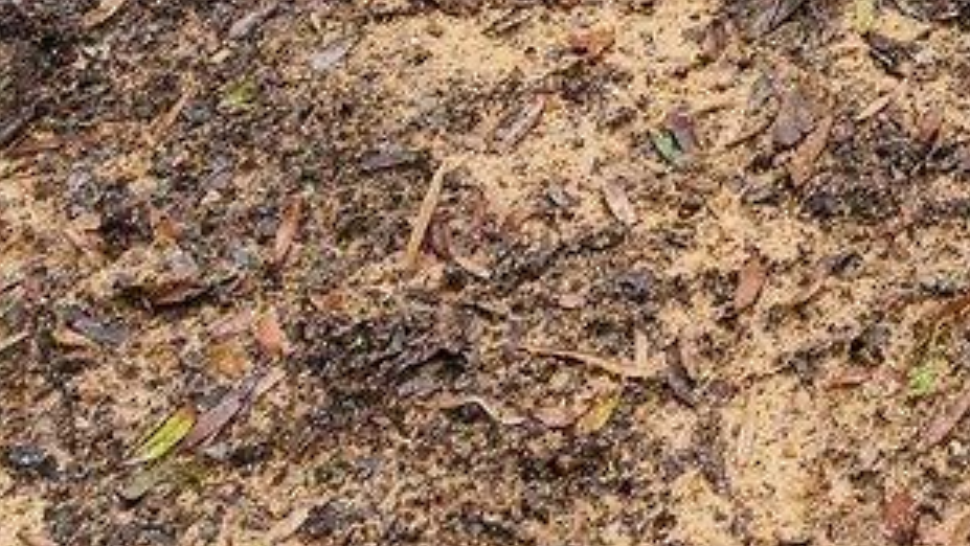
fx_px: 2496
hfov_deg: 19.0
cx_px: 1501
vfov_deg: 8.3
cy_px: -1522
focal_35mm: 97
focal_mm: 14
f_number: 9
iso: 720
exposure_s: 1/100
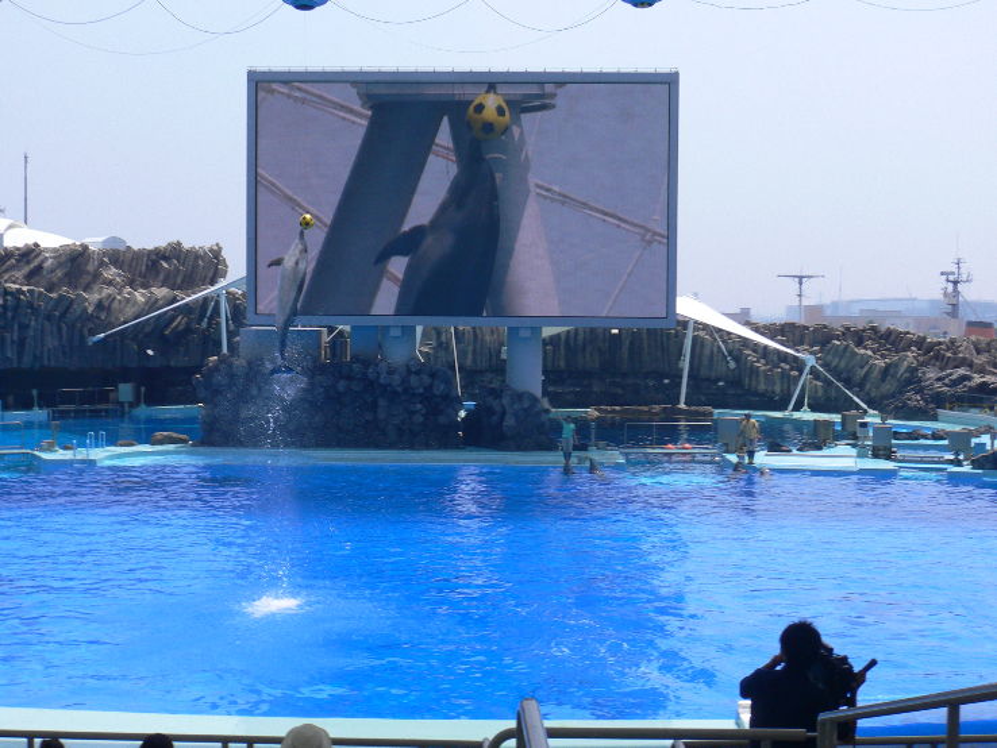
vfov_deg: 28.6
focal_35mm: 51
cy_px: 374
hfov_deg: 37.5
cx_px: 498
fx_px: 1469
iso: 80
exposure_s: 1/250
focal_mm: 8.5
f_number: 6.9
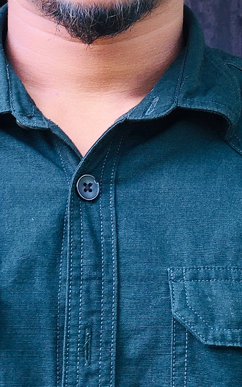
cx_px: 114
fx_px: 833
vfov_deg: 25.4
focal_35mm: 79
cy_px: 47
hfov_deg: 16.5
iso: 40
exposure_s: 1/50
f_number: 2.2
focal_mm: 4.15
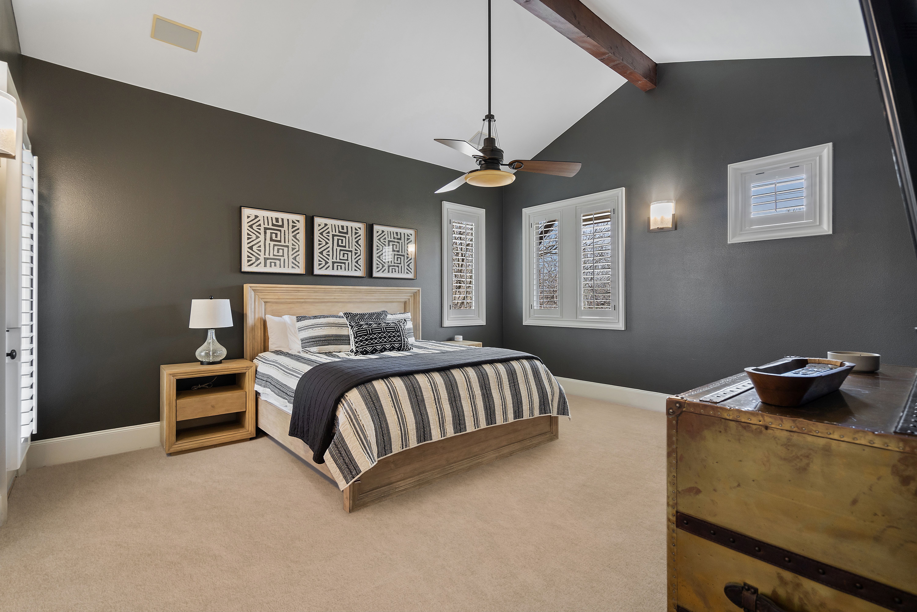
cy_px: 306
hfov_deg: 96.7
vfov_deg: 73.7
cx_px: 458
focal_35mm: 16
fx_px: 408
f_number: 8
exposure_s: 1/3
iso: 500
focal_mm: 16
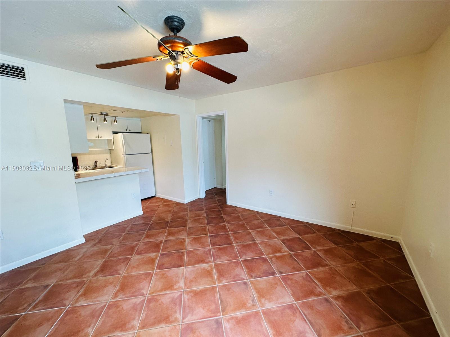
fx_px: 182
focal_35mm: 14
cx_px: 225
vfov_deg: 85.7
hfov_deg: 102.1
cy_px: 168
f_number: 2.2
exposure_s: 1/120
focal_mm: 2.22
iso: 125
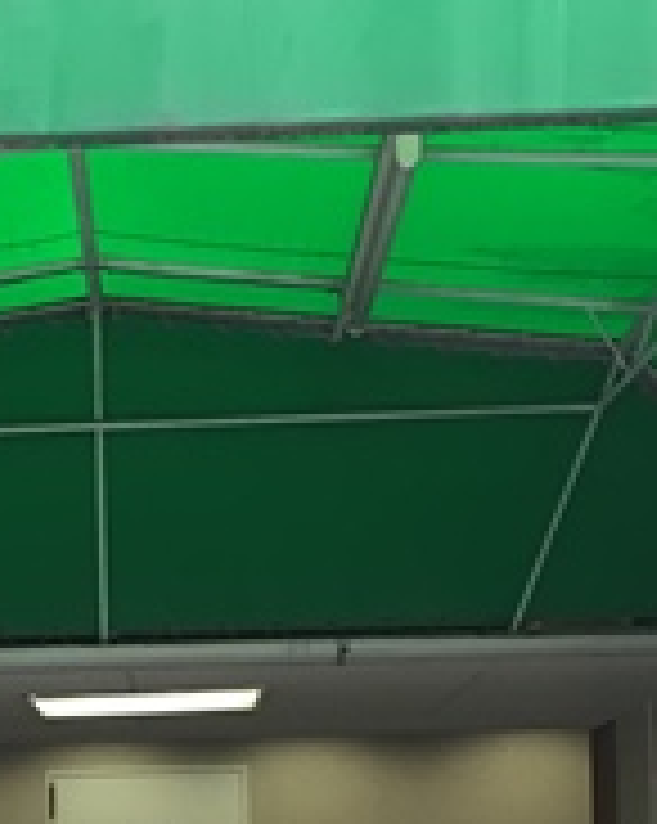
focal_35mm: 99
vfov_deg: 18.6
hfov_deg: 15.4
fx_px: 2410
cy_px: 928
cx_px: 81
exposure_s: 1/30
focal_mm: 4.15
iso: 40
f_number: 2.2
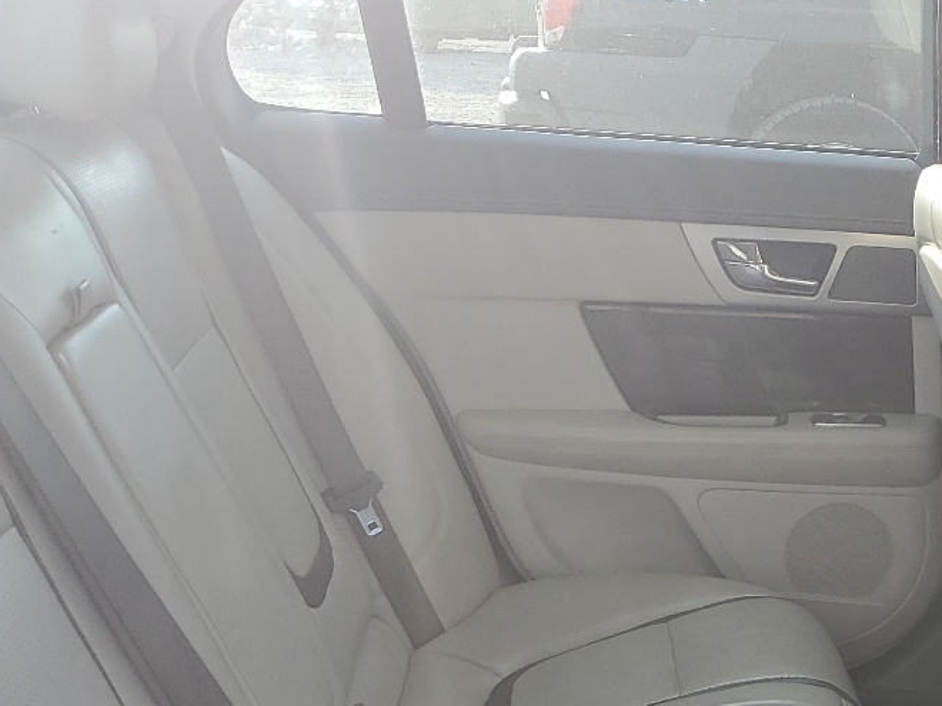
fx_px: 1714
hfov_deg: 30.2
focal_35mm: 63
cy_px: 660
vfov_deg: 22.6
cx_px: 711
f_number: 1.5
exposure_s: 1/625
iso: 50
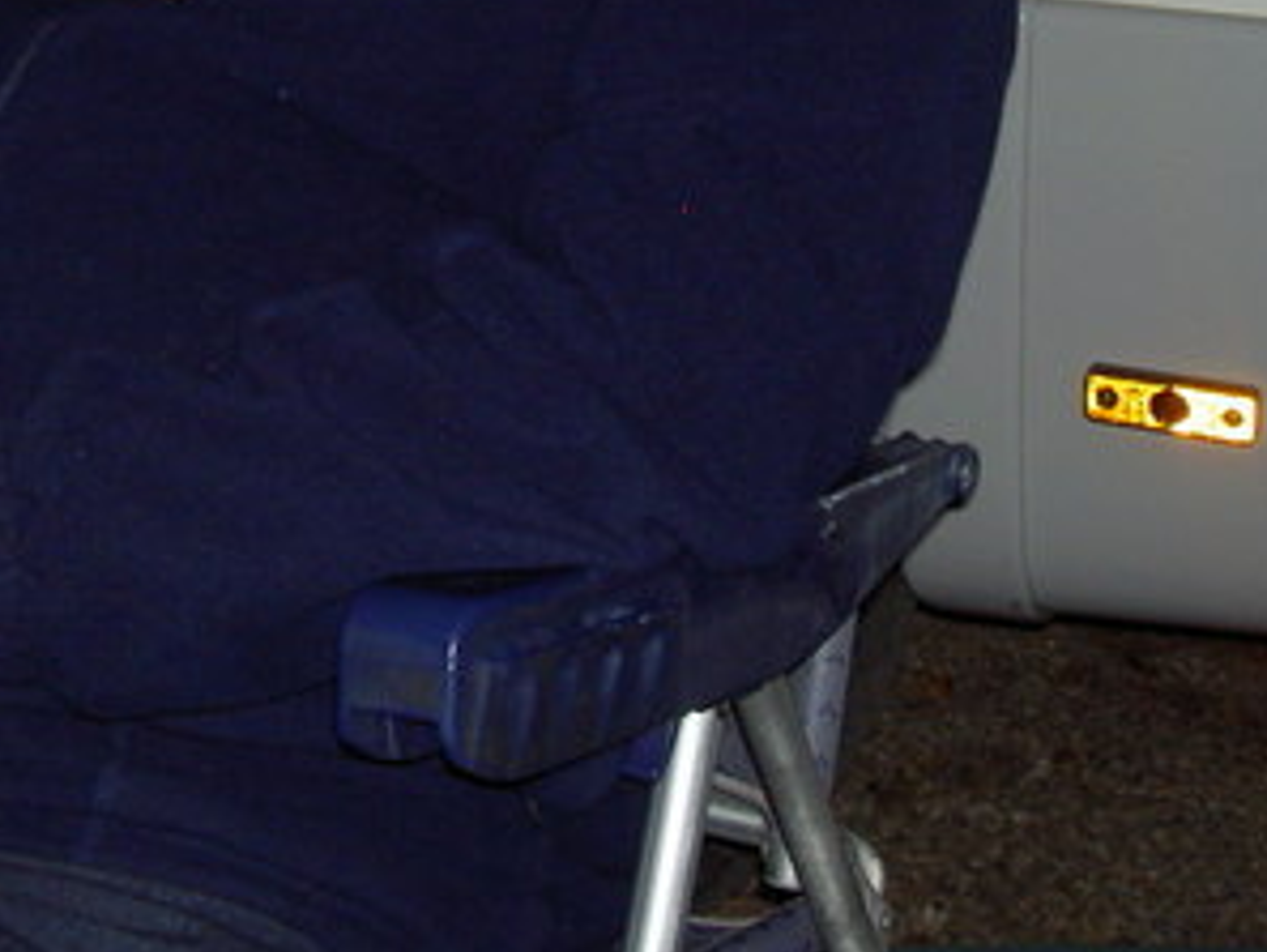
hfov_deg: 21.1
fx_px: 3369
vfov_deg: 15.7
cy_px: -66
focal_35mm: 92
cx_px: 328
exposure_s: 1/60
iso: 100
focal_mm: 8
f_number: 2.8
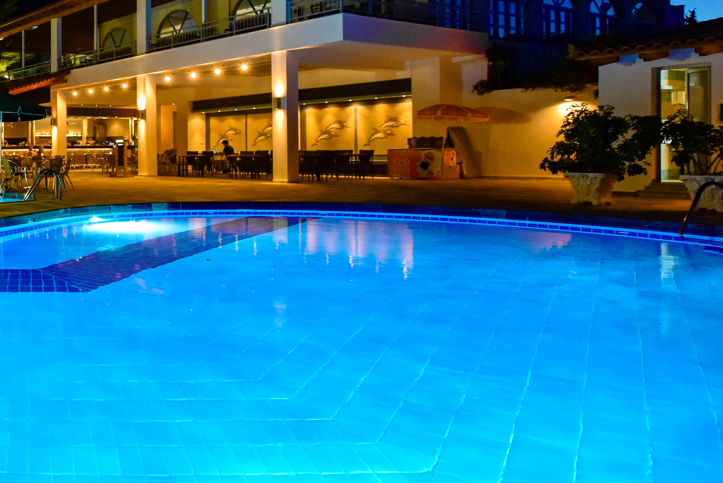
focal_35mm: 31
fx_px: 623
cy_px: 158
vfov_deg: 41.8
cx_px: -70
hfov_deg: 45.4
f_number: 3.2
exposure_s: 1/10
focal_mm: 14
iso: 1600
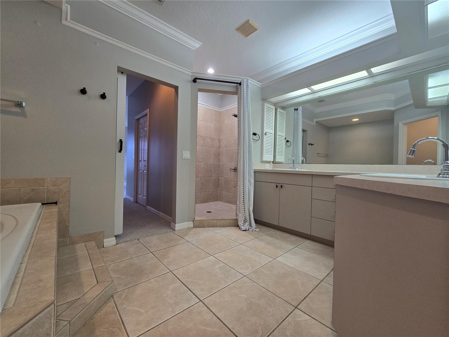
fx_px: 169
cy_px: 168
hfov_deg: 106.2
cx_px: 224
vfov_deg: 89.9
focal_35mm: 13
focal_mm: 2.2
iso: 160
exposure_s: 1/60
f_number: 2.2
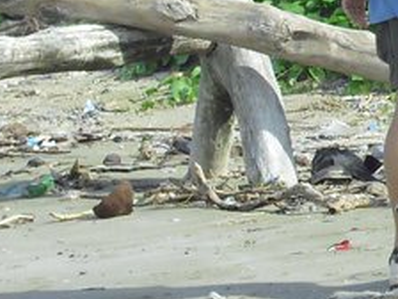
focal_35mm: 426
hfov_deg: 4.6
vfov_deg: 3.5
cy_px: -62
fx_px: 4898
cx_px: 881
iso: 100
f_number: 4.7
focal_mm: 15.3
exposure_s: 1/500
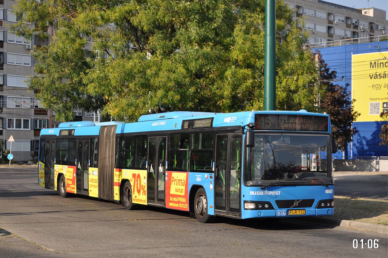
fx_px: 727
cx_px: 194
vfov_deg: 20.1
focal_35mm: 68
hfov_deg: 29.9
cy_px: 129
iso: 400
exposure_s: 1/1250
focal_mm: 45
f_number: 5
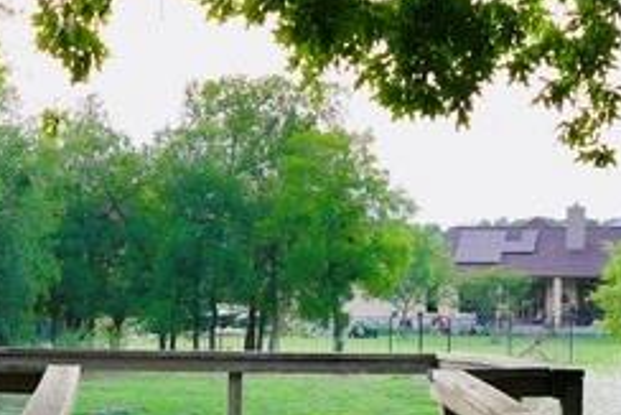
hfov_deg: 20.3
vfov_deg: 13.6
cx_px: 265
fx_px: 1730
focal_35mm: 100
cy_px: 323
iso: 100
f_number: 2.8
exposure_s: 1/80
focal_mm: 15
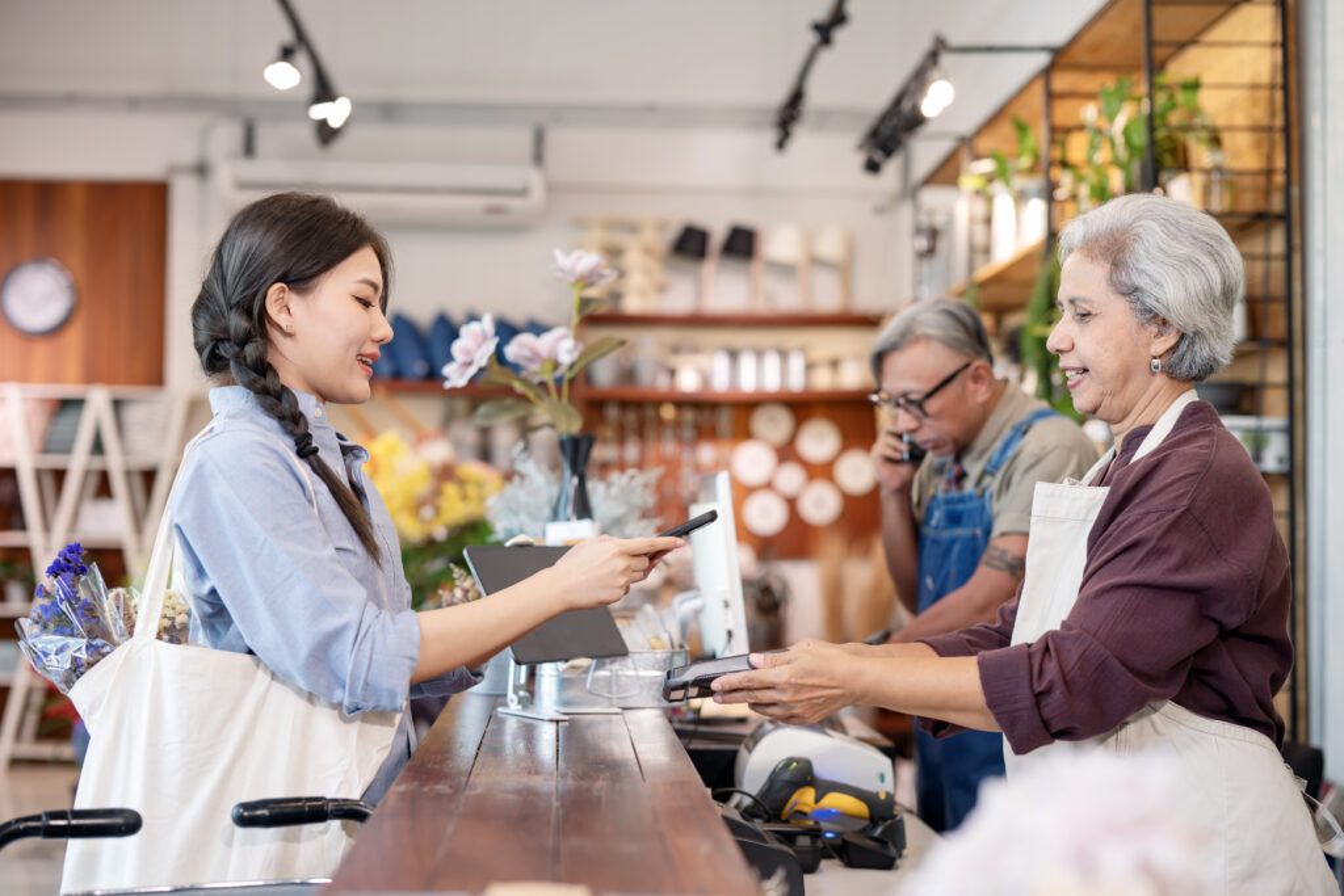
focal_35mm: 50
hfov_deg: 39.6
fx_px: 1867
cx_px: 672
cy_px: 448
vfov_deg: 27.0
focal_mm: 50
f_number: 2.2
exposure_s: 1/250
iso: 400
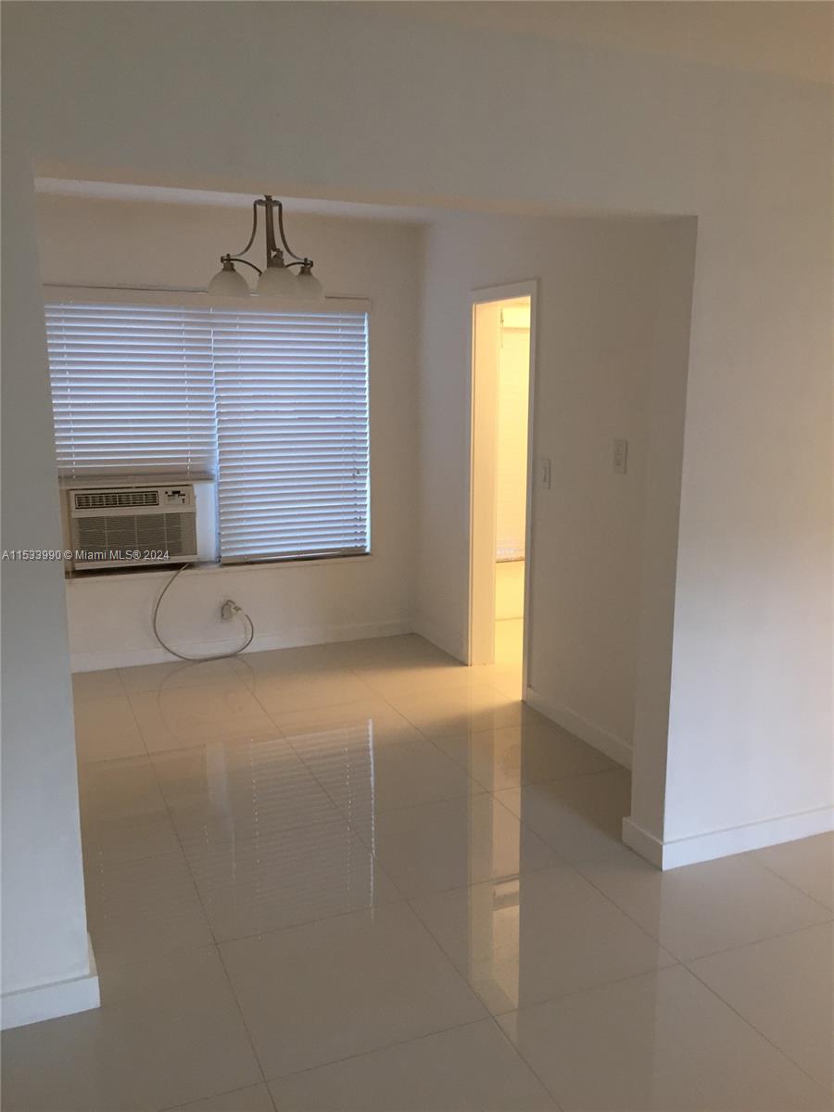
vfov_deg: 61.7
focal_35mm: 29
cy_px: 556
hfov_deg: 48.2
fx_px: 932
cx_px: 417
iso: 80
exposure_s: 1/30
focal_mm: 4.15
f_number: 2.2
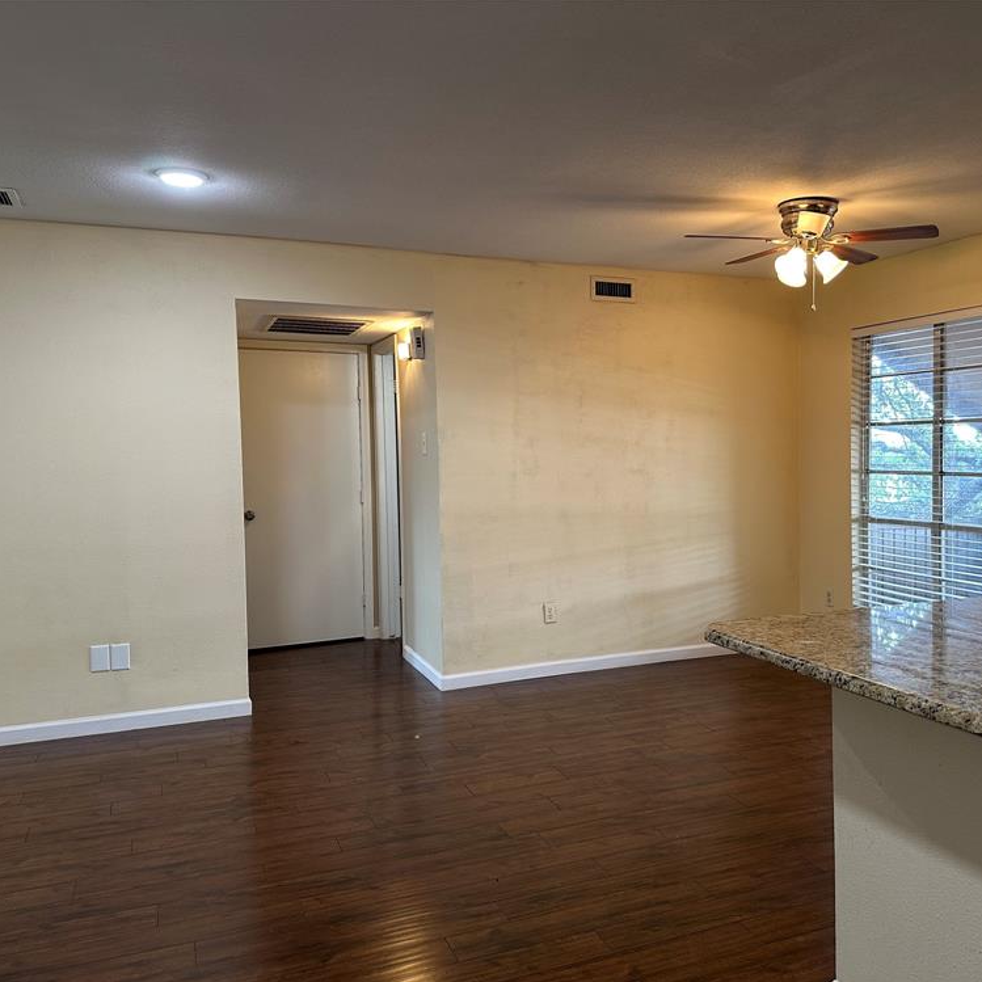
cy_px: 502
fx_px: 931
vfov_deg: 55.6
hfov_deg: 55.1
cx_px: 603
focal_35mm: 29
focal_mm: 6.86
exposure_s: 1/60
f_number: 1.78
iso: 160
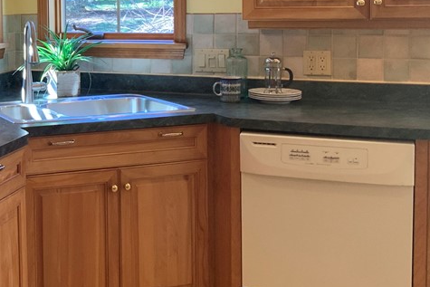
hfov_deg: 28.7
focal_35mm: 65
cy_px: 44
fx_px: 777
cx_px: -15
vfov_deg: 20.6
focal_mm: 3
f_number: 1.8
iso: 64
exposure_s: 1/60
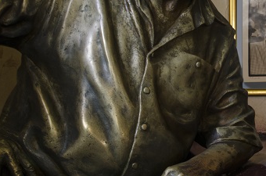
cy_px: 45
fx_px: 781
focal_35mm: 106
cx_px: 245
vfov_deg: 12.8
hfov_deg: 18.9
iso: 100
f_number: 8
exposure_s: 3
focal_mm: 24
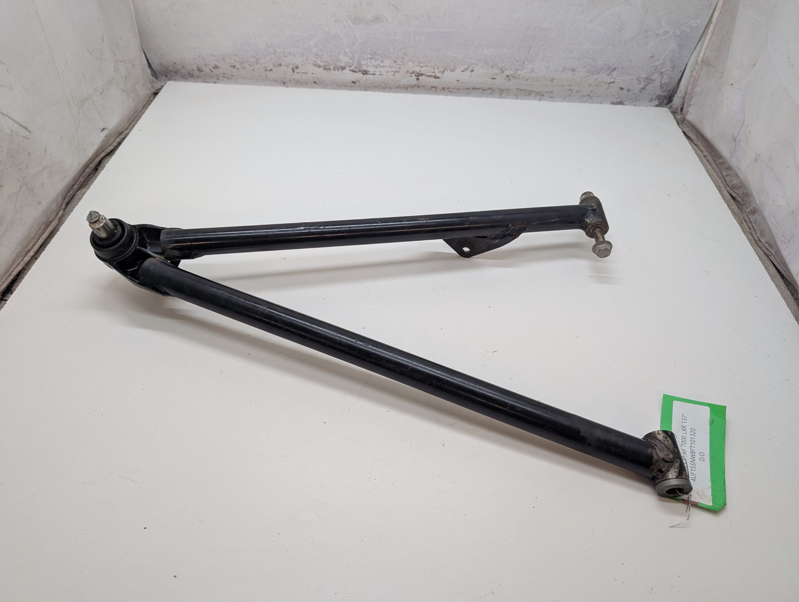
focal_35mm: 24
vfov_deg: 56.9
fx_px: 555
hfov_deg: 71.5
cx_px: 400
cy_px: 301
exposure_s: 1/97.1
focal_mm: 6.9
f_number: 1.68
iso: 97
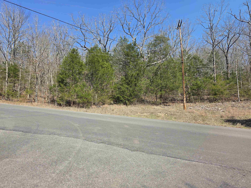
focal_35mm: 23
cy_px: 94
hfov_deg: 73.9
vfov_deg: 58.9
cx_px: 126
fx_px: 167
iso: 80
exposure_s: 1/3273
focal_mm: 6.3
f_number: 1.7
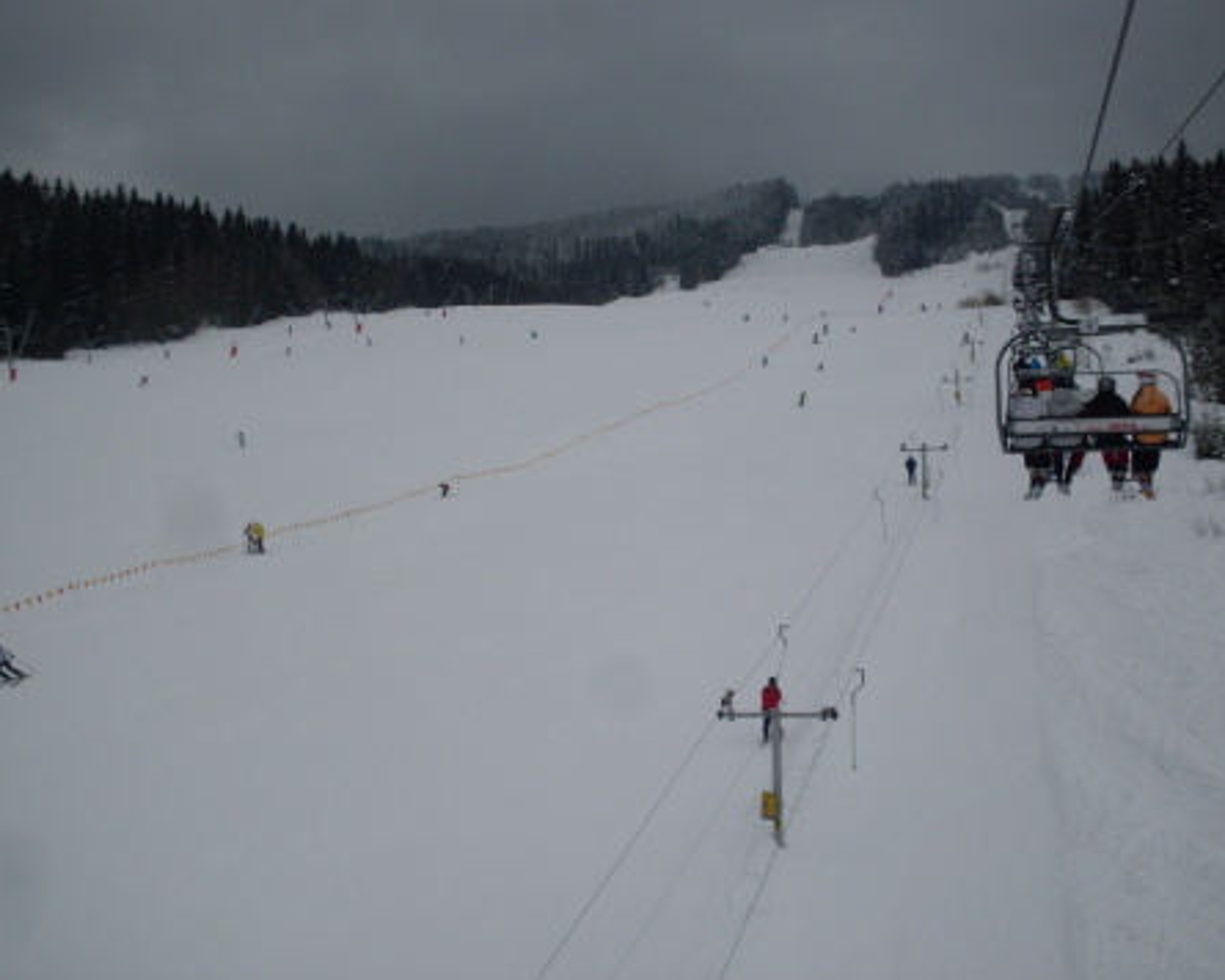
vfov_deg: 37.3
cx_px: 636
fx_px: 1450
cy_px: 490
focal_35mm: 40
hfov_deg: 45.8
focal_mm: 6.3
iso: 80
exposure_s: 1/250
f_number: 8.4
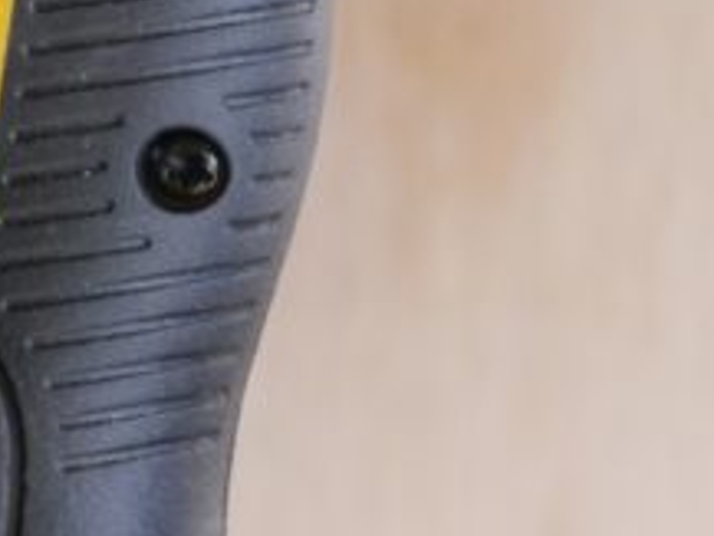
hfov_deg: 2.2
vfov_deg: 1.7
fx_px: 18512
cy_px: 345
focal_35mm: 897
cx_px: 967
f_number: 5.6
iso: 3200
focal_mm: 140
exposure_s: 1/80
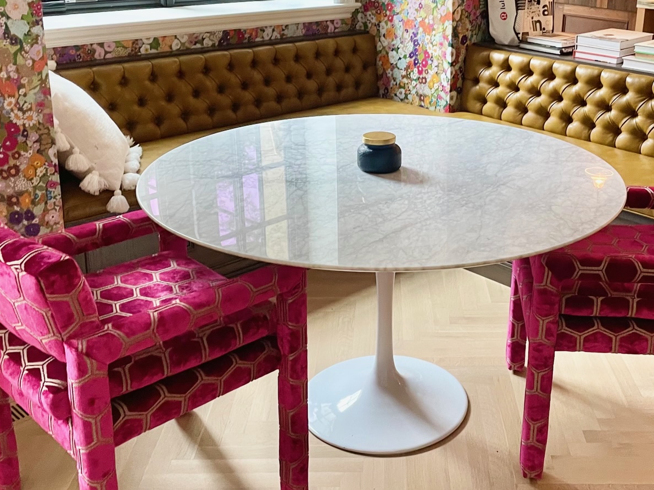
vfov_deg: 32.7
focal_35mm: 44
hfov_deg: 42.5
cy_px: 173
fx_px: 831
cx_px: 423
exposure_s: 1/60
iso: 160
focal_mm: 4.2
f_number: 1.6
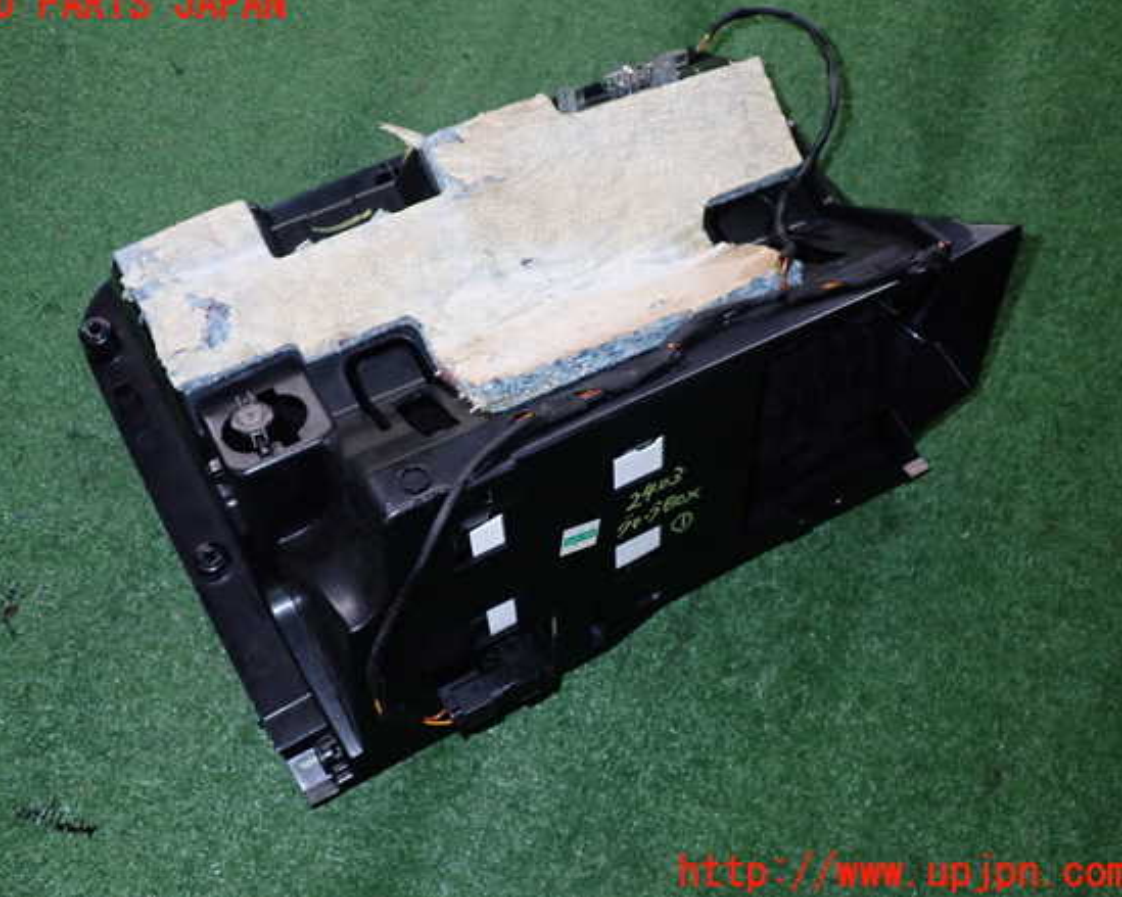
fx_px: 1062
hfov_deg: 55.6
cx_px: 527
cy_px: 439
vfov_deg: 45.8
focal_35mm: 32
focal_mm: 5.4
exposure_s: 1/30
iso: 500
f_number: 6.3
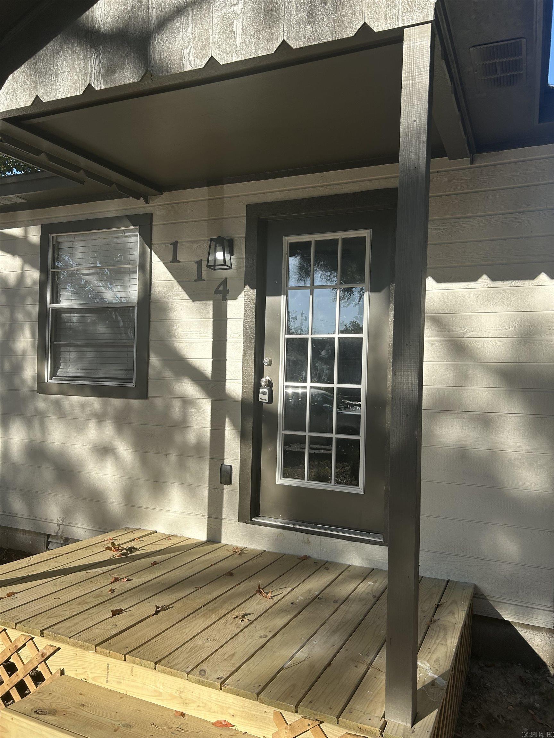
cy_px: 369
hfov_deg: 53.1
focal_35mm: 26
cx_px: 277
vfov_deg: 67.3
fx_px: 555
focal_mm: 5.7
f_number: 1.5
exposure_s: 1/2083
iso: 50
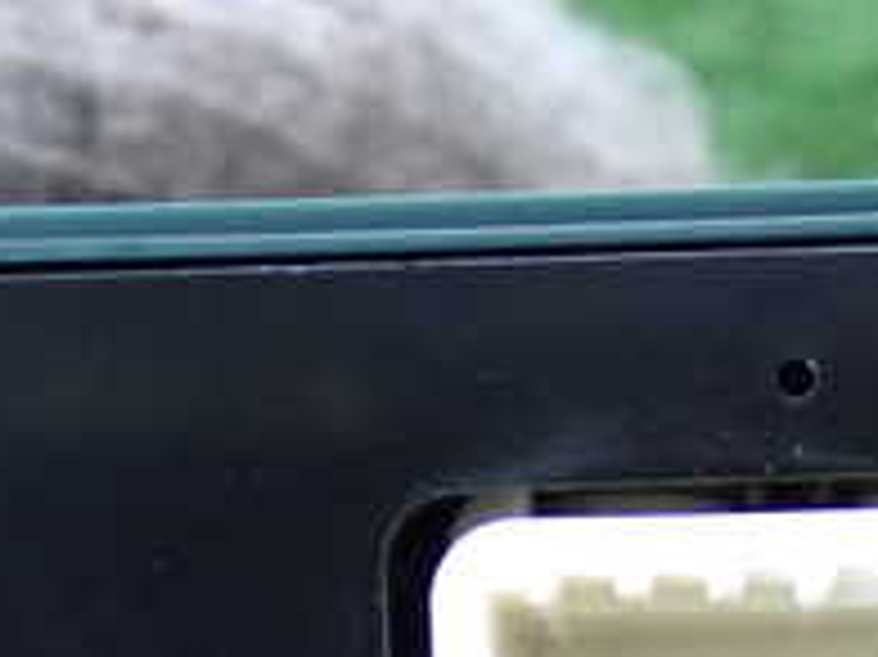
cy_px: 796
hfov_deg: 15.5
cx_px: 747
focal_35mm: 126
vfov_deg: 11.5
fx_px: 3194
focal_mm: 7.31
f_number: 2.8
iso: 800
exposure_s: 1/20
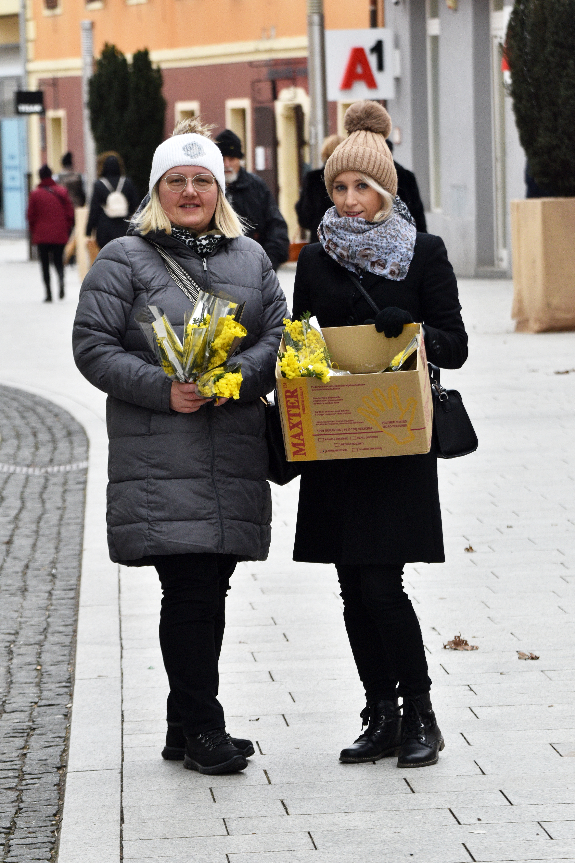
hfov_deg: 7.0
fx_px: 4695
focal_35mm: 196
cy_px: 433
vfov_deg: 10.5
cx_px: 287
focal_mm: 130
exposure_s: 1/250
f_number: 6.3
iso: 640
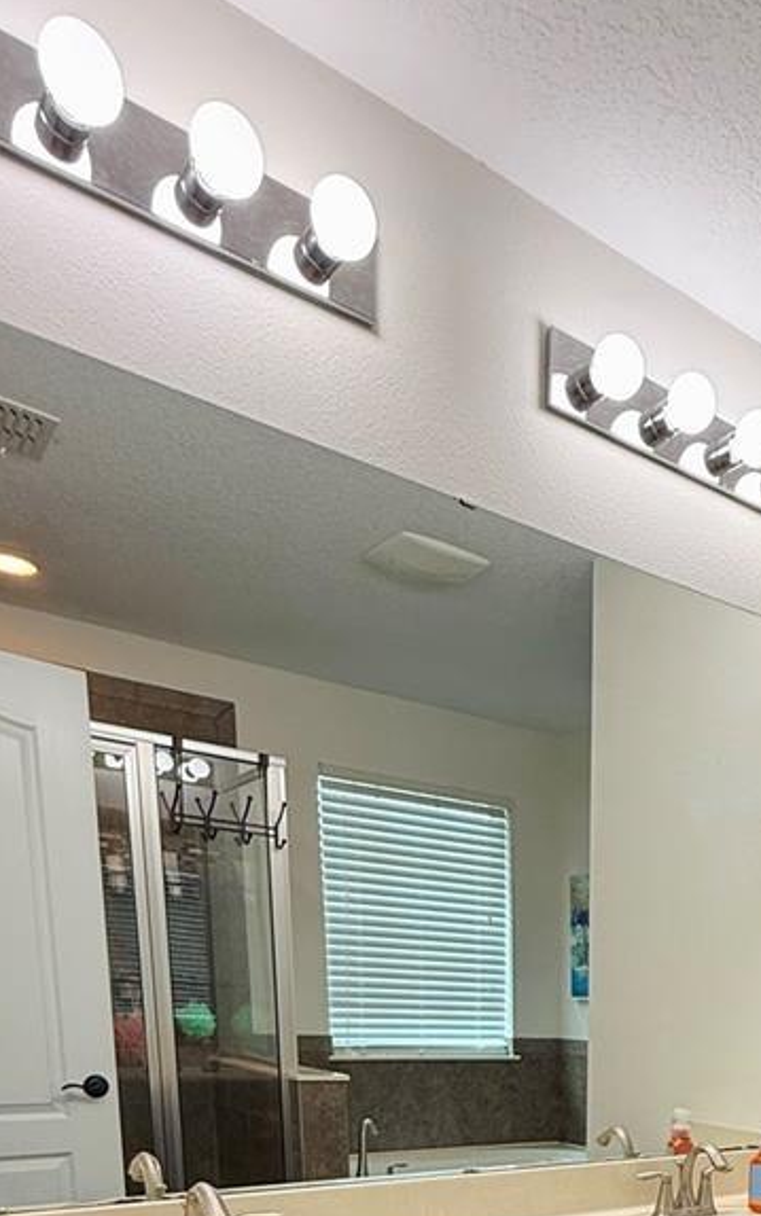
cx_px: 695
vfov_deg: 49.6
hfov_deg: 37.7
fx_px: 1028
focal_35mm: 31
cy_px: 1222
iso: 160
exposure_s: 1/120
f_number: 2.2
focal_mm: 2.22
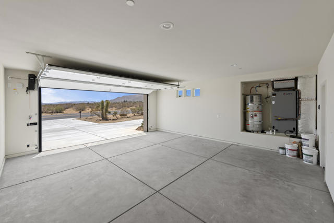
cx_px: 167
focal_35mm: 14
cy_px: 112
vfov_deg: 81.2
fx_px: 130
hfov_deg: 104.2
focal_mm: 14
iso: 80
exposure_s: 1/50
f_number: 7.1
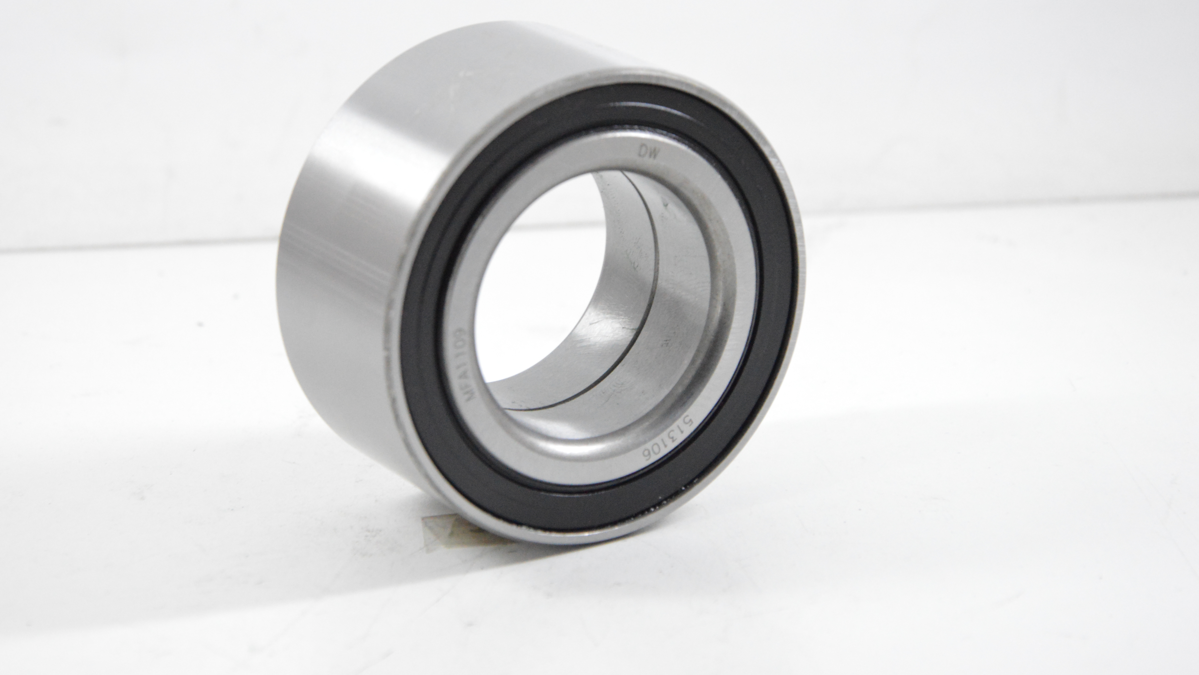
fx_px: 4324
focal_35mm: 136
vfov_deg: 8.9
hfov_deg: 15.8
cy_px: 258
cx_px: 584
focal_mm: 80
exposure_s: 1/100
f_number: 7.1
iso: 3200
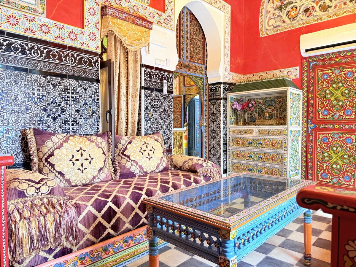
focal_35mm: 24
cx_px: 178
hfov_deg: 71.6
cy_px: 134
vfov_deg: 56.8
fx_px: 247
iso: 200
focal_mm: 6.76
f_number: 1.78
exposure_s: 1/50
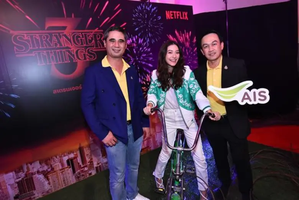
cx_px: 150
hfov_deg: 81.2
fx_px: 175
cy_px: 100
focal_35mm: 21
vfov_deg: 59.6
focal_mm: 14
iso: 1600
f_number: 4.5
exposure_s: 1/80
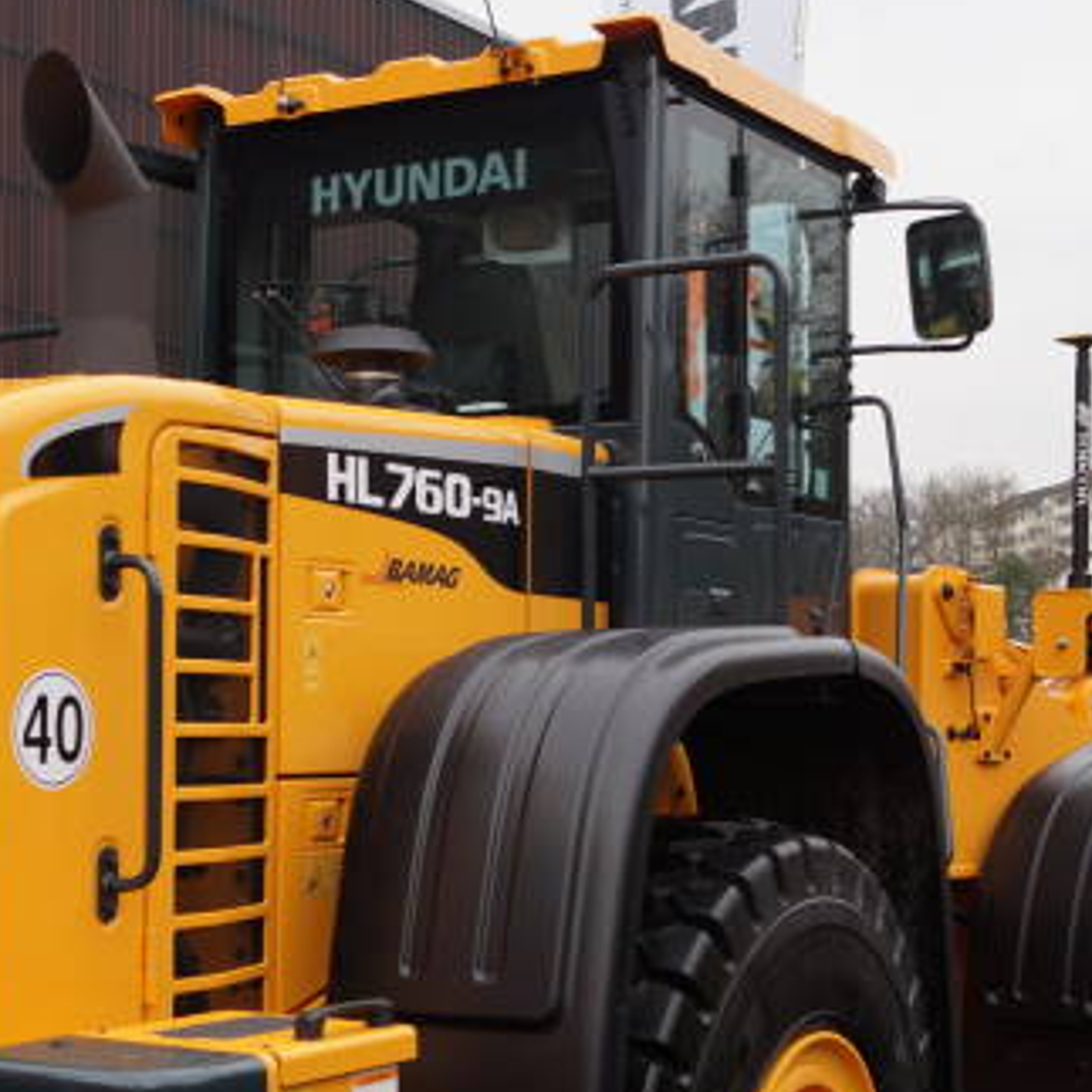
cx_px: 453
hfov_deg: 27.3
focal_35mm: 63
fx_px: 2248
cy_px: 663
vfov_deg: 27.2
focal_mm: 20
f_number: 4.5
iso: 100
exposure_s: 1/80
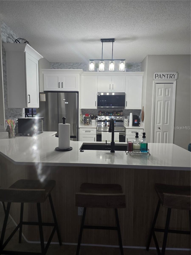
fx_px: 169
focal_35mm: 23
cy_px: 128
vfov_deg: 73.9
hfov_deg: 58.9
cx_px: 96
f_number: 1.7
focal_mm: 6.3
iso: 320
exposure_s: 1/120
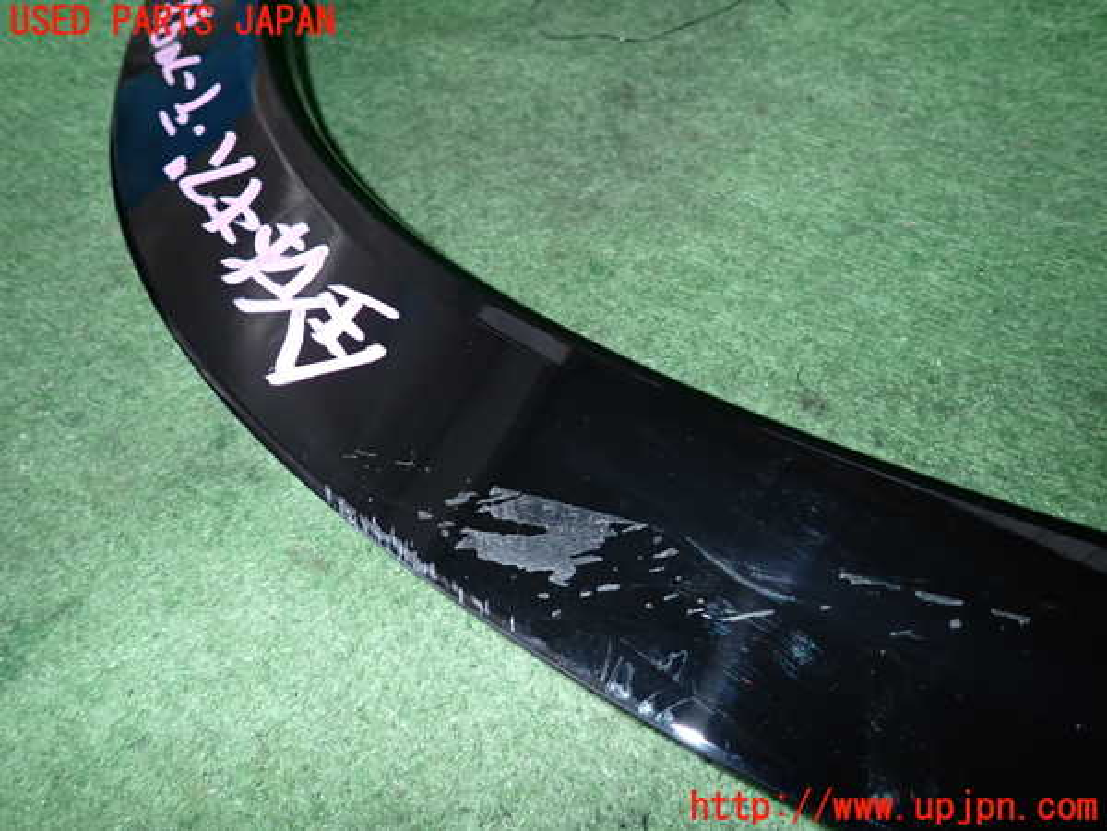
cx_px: 554
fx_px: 799
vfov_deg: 54.9
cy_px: 416
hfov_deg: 69.4
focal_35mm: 25
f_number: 5.6
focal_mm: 4.5
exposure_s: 1/30
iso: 200
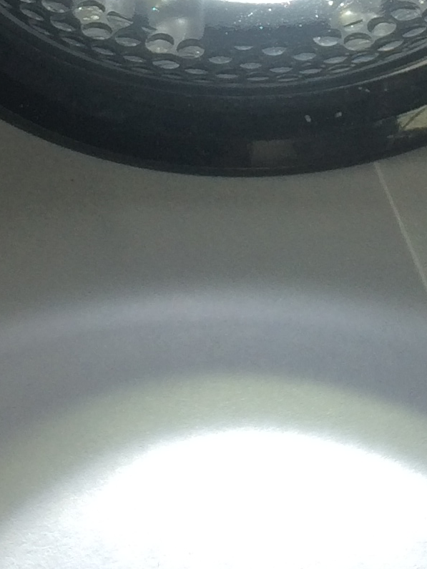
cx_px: 218
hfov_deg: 12.0
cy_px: -212
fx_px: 2023
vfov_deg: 15.1
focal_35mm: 123
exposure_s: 1/140
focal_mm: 4.12
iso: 32
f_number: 2.2
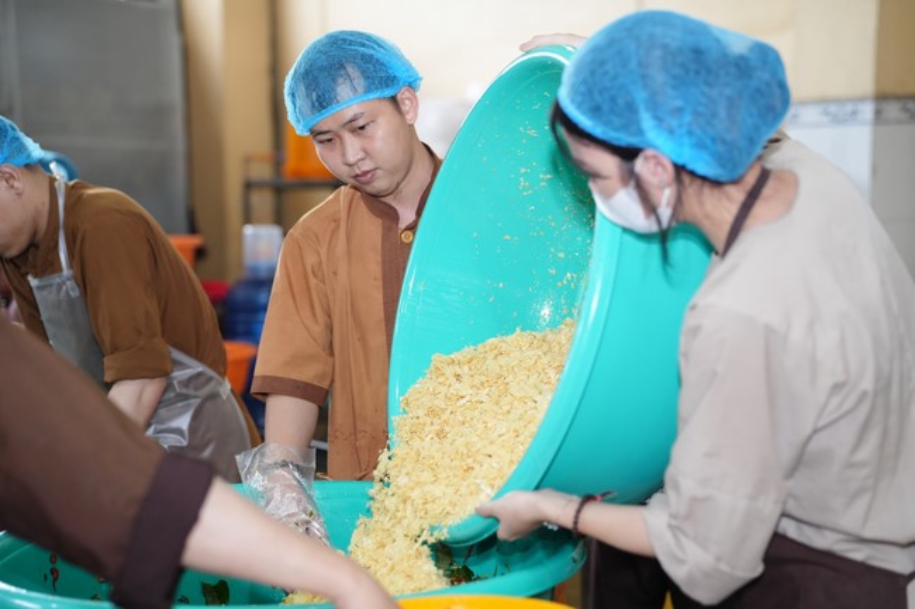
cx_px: 458
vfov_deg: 20.3
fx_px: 1702
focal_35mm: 67
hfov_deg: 30.1
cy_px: 304
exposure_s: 1/250
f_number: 2.8
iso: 2000
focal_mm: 67
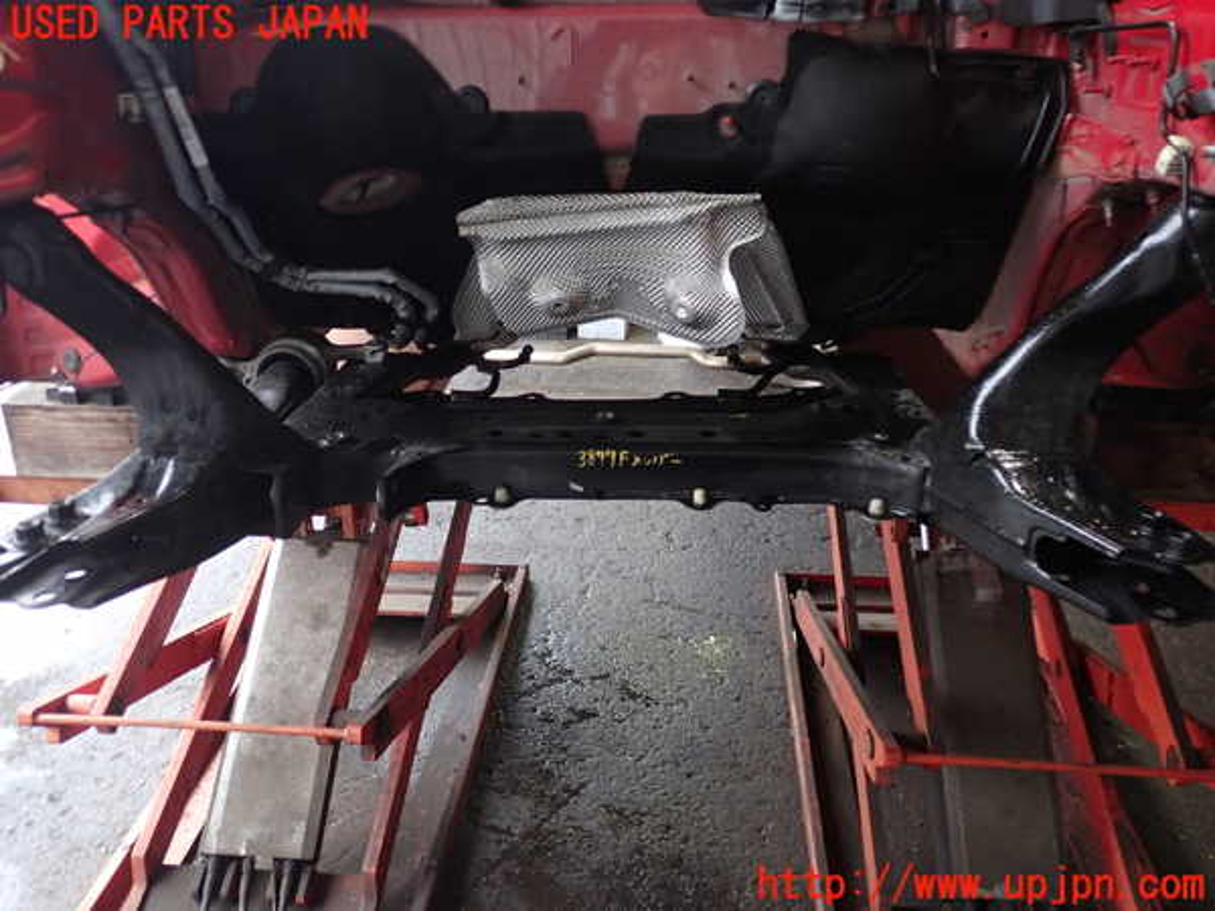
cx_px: 608
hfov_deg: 60.0
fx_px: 1053
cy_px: 456
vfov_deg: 46.8
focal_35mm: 30
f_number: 2.3
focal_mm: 5.4
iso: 250
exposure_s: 1/30
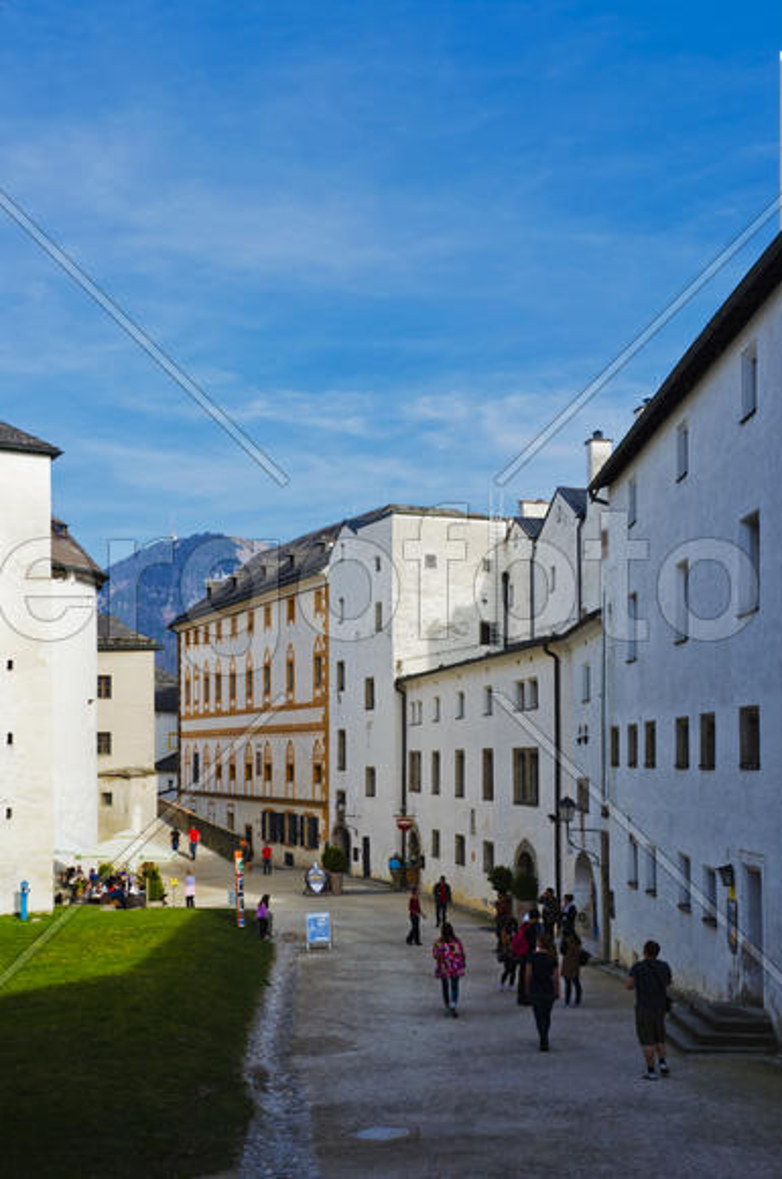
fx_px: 1372
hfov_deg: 31.8
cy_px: 590
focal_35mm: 42
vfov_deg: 46.5
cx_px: 391
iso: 100
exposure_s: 1/250
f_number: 8
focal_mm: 28
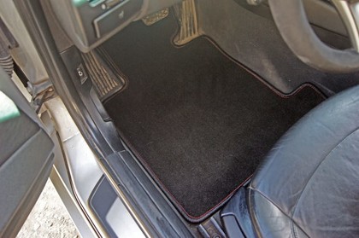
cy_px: 119
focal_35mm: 33
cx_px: 180
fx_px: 329
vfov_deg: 39.9
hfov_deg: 57.3
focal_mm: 22
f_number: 4
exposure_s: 1/40
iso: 320
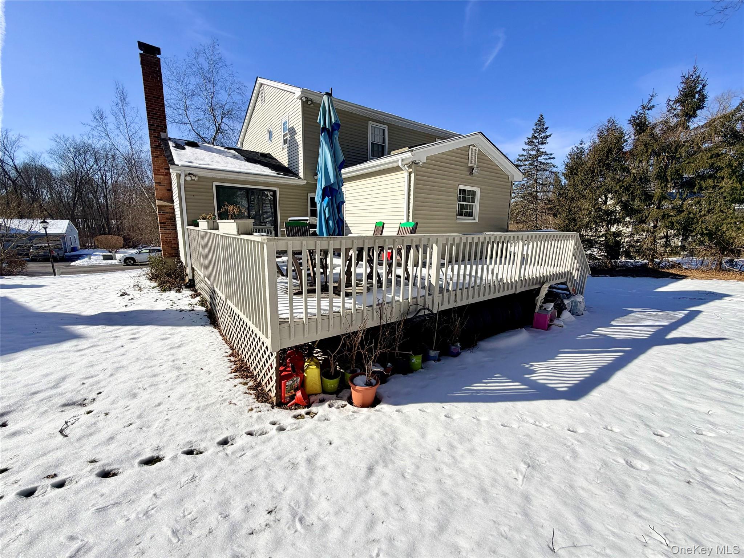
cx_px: 372
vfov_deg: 85.7
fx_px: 301
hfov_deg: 102.1
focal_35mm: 14
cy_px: 279
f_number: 2.2
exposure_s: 1/1285
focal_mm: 2.22
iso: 20
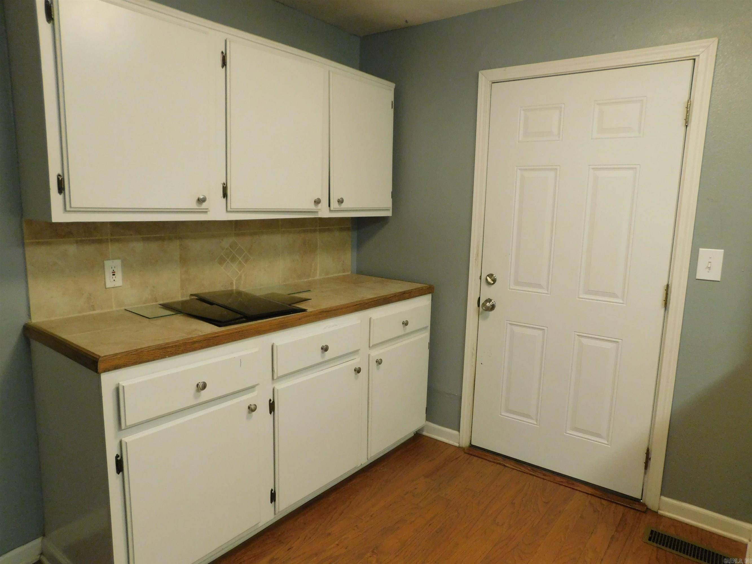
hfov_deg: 73.9
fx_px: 500
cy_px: 282
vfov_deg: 58.9
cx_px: 376
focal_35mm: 23
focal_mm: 4
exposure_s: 1/20
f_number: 3
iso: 400
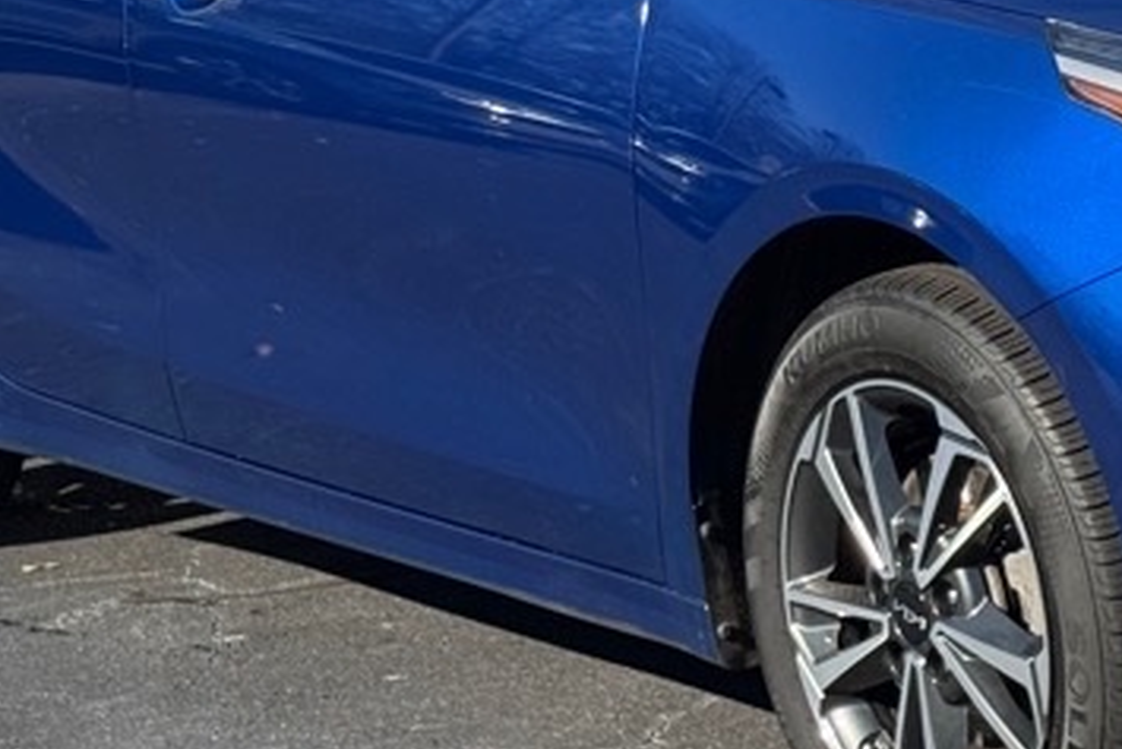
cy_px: 101
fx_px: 4490
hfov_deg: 14.0
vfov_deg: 9.5
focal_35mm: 144
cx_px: 1109
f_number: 1.78
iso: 64
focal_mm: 6.76
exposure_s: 1/2833
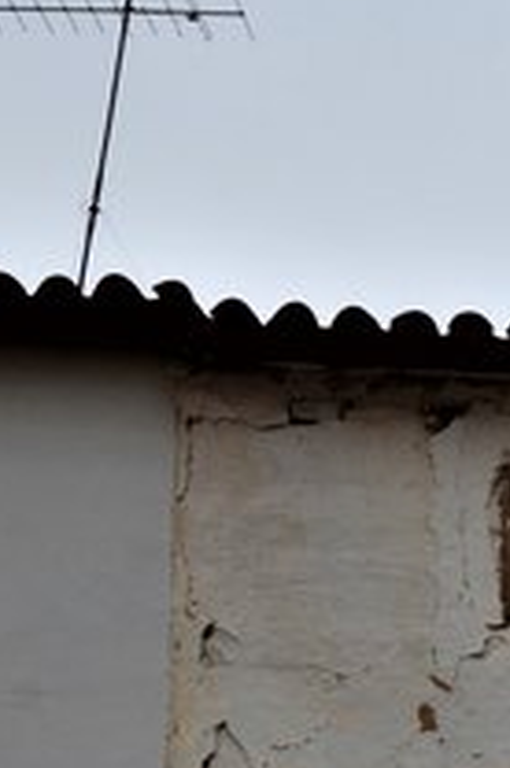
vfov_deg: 15.3
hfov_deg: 10.2
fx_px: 2708
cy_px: 1045
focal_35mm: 127
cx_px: 902
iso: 320
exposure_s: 1/160
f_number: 9
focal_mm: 22
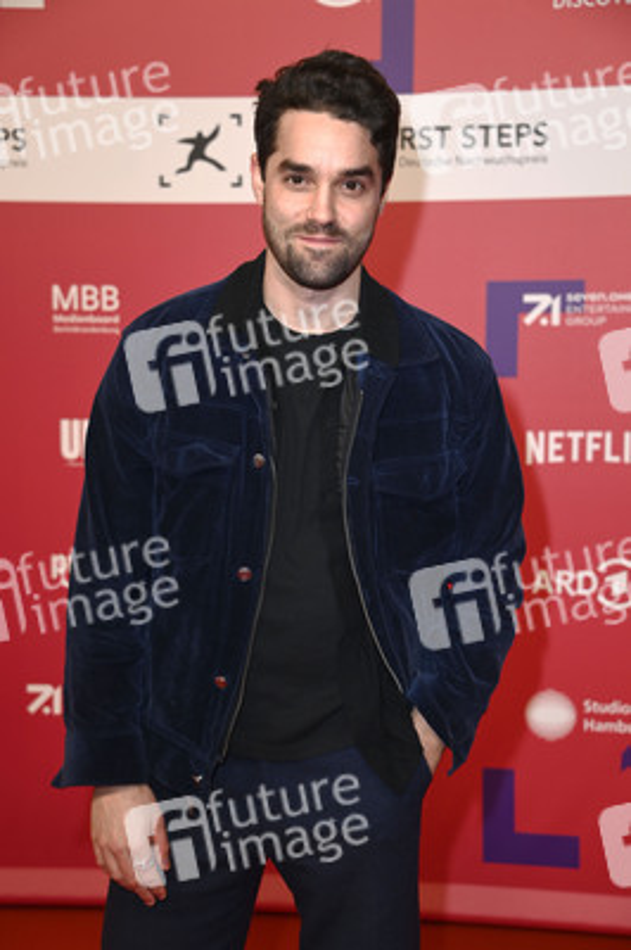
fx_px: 1896
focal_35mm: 72
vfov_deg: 28.1
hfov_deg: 18.9
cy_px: 475
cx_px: 316
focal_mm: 72
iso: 640
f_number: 5.6
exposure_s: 1/250
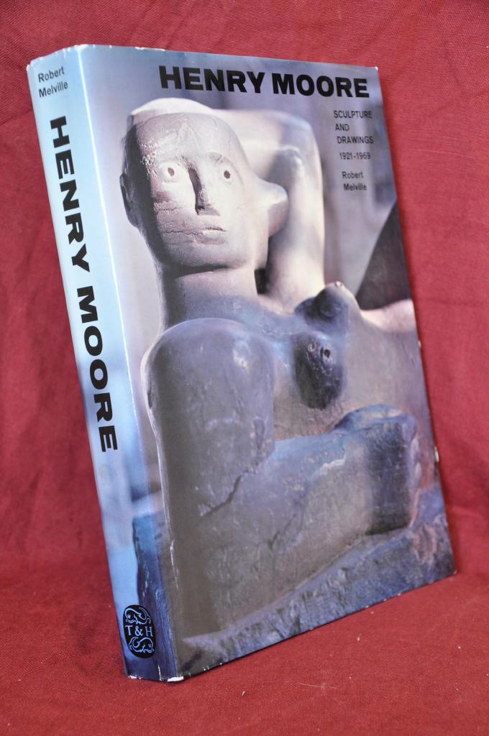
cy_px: 368
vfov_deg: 31.9
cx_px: 244
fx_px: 1287
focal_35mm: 63
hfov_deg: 21.5
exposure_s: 1/60
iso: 400
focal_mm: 42
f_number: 5
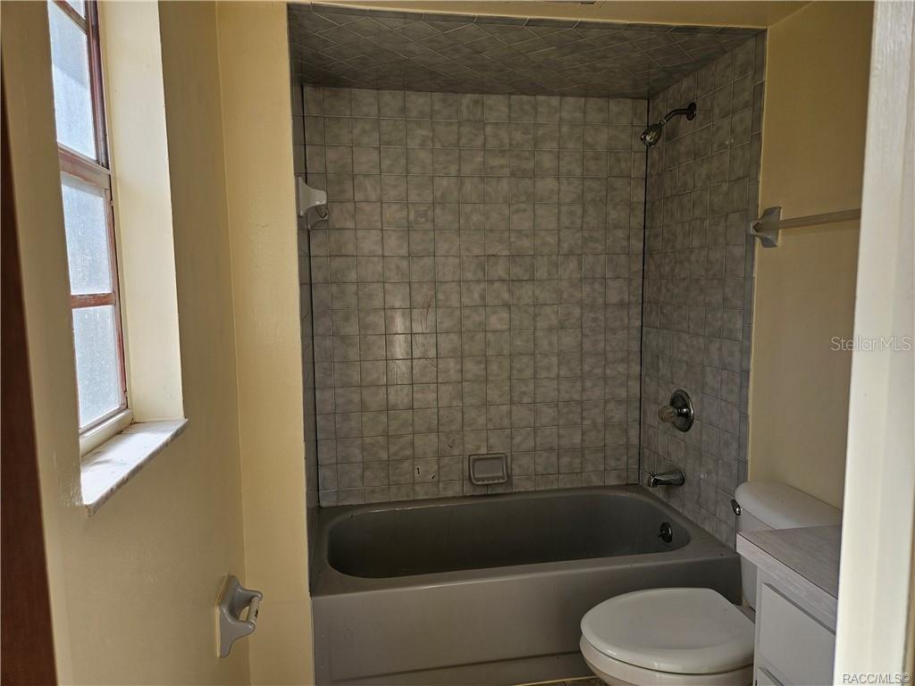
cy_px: 343
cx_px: 458
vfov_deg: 58.9
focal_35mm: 23
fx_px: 608
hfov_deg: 73.9
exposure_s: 1/133
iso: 25
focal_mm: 5.4
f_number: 1.8
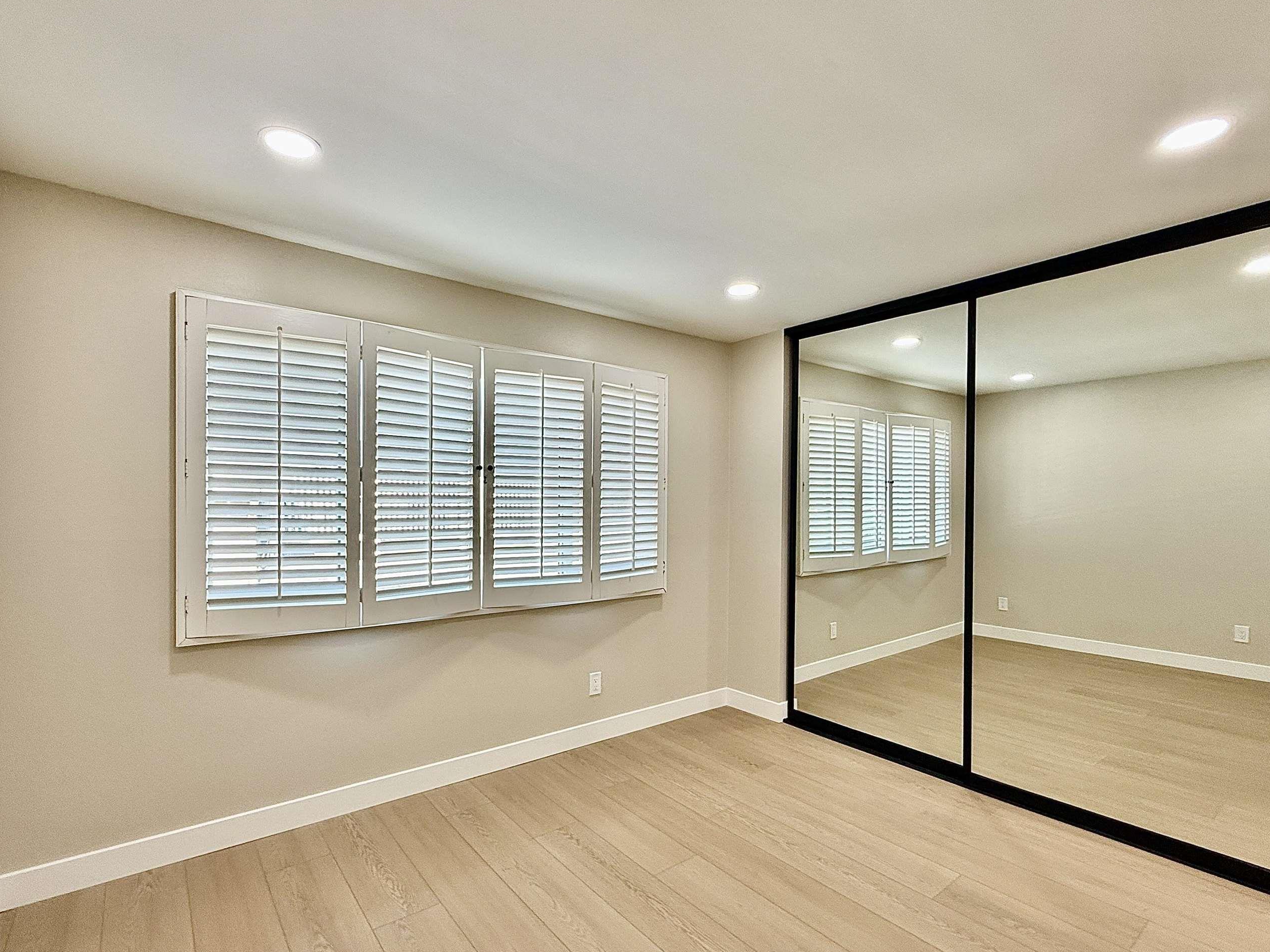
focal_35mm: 17
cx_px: 609
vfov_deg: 74.6
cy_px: 507
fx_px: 624
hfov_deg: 91.0
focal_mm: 2.22
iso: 125
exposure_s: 1/120
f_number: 2.2
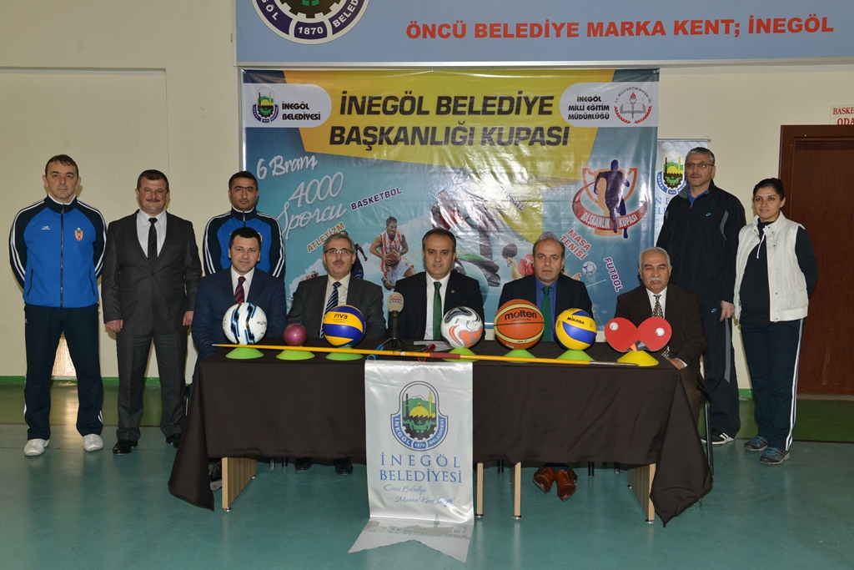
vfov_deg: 36.9
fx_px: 854
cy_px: 285
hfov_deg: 53.1
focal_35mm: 36
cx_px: 427
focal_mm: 36
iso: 500
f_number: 6.3
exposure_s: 1/60
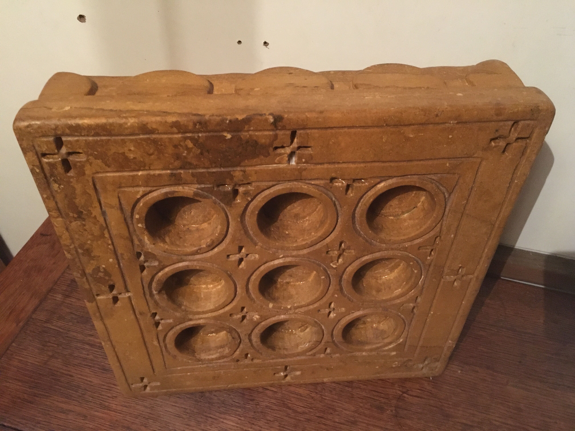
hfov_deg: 61.7
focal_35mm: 29
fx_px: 482
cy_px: 216
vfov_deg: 48.2
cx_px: 288
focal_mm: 4.15
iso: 320
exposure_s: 1/17
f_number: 2.2
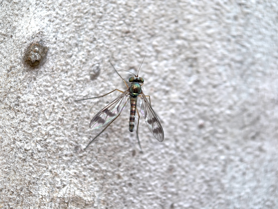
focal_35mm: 95
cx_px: 139
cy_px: 104
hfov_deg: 20.7
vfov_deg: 15.6
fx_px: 763
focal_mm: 15
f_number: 2.1
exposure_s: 1/156
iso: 50
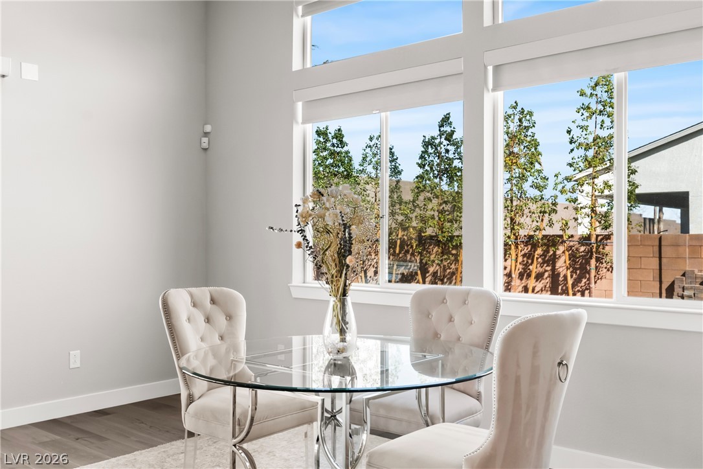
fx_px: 644
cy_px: 234
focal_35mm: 33
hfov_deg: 57.2
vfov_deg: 40.0
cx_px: 352
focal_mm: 22
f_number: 8
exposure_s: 1/50
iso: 400
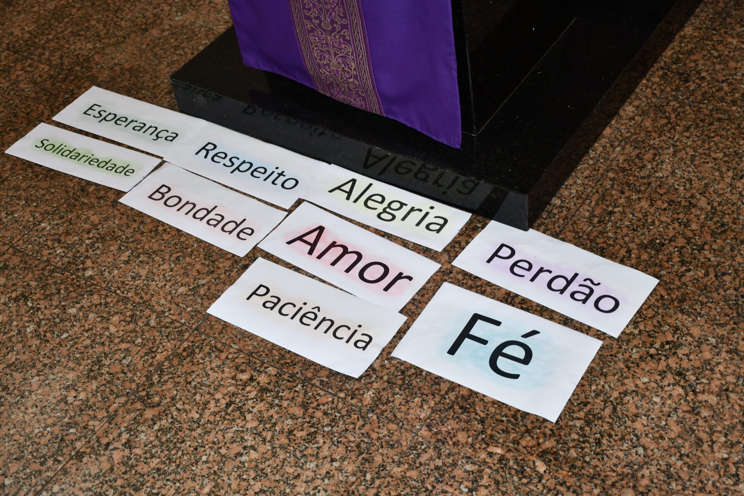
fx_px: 1054
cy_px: 248
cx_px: 372
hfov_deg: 38.9
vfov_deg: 26.5
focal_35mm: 51
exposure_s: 1/80
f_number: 4.2
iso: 400
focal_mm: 34
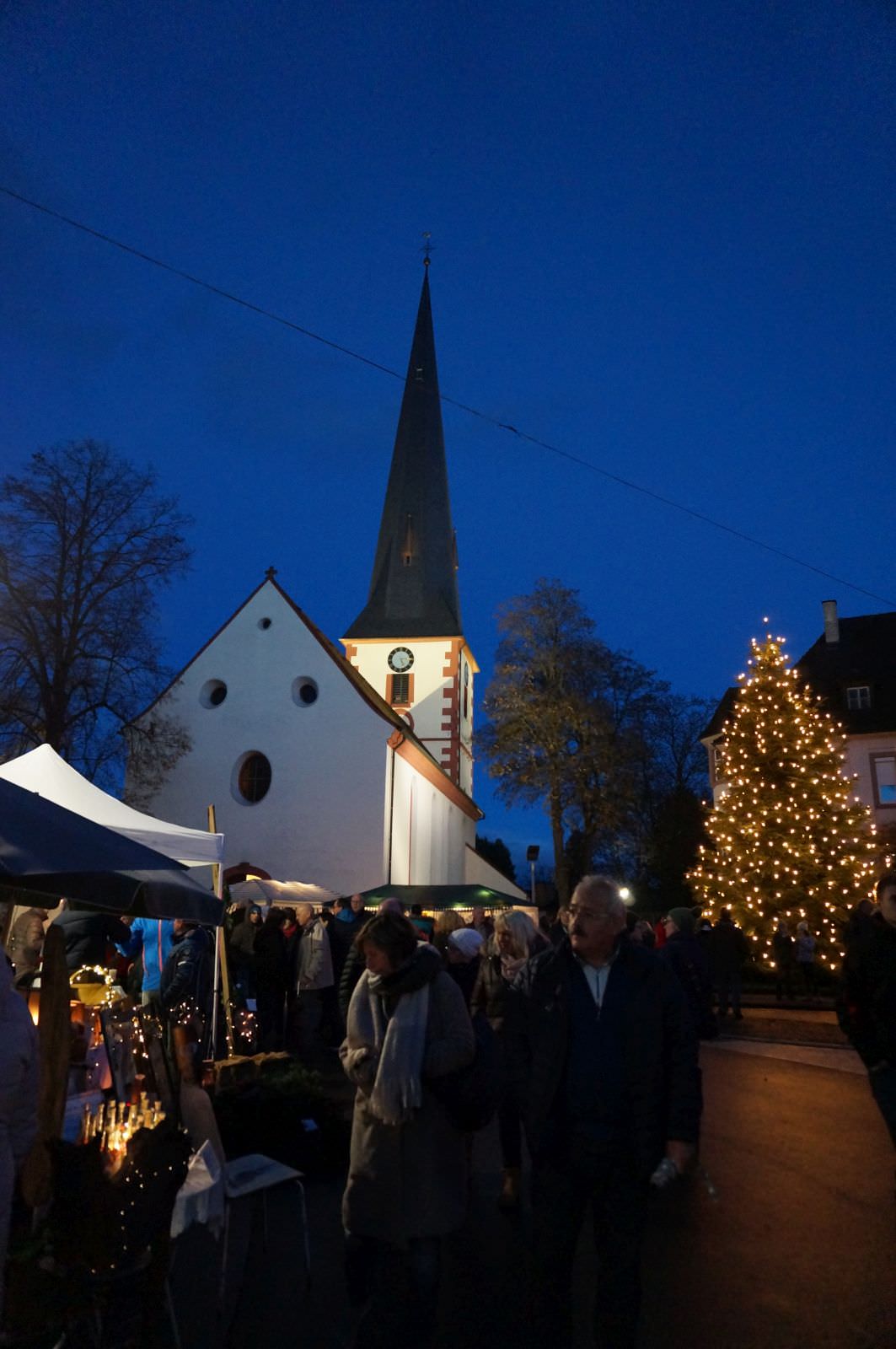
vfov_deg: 73.8
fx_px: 898
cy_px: 674
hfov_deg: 53.0
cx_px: 448
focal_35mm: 24
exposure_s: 1/80
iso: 3200
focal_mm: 16
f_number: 3.5
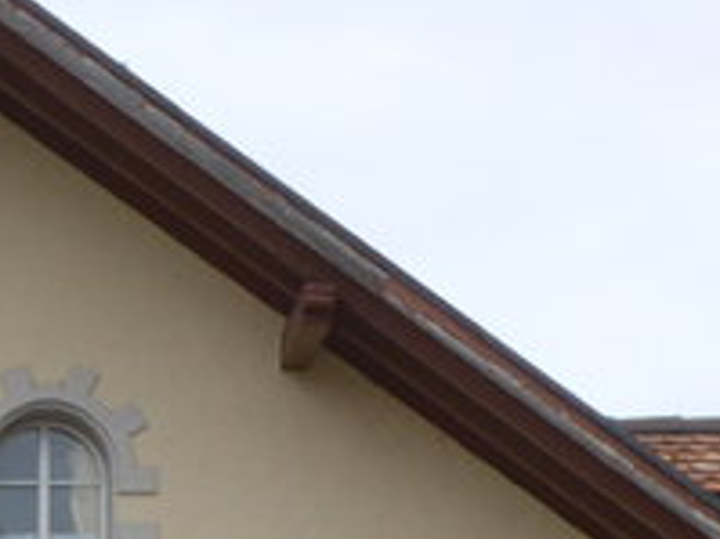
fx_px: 5509
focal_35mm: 265
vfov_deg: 5.3
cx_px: -727
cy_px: 1476
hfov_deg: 7.2
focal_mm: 9
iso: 80
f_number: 2.8
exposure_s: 1/2000
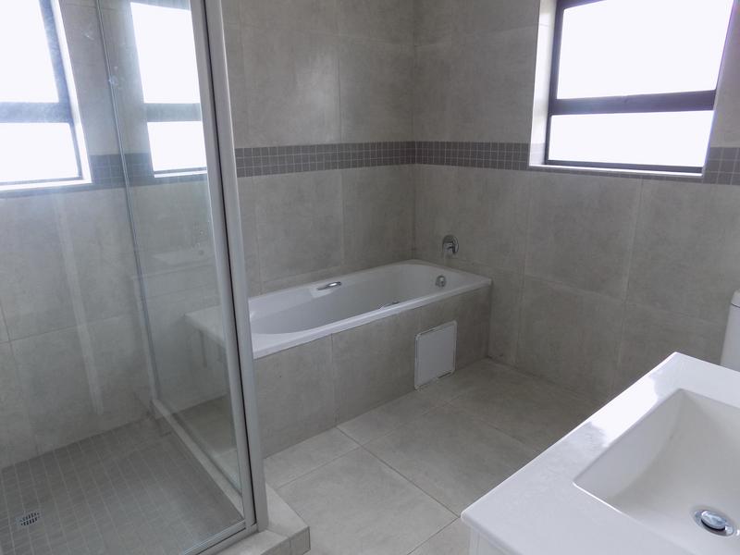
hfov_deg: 73.9
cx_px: 370
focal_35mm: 23
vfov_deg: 58.9
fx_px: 492
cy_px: 278
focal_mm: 4
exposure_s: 1/30
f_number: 3.1
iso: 100
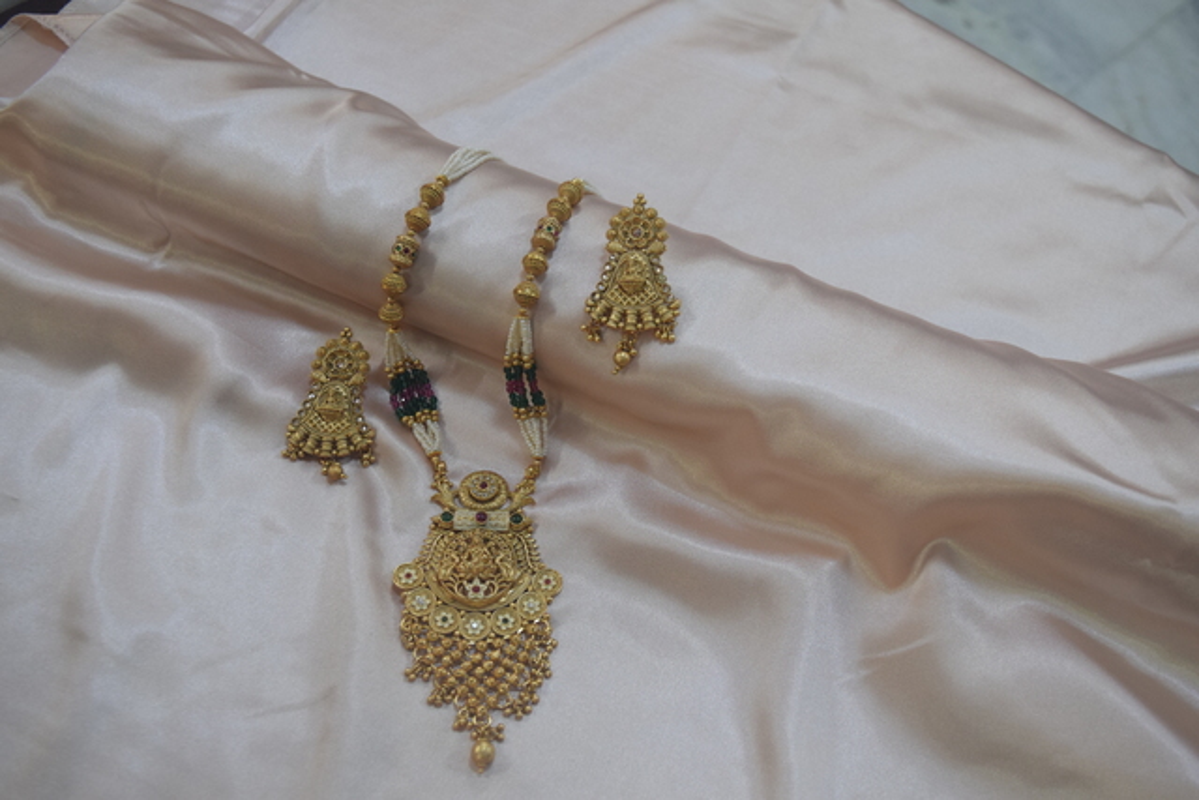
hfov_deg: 49.5
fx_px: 1299
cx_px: 600
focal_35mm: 39
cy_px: 400
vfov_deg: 34.2
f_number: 5.6
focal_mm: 26
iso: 1400
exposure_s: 1/60
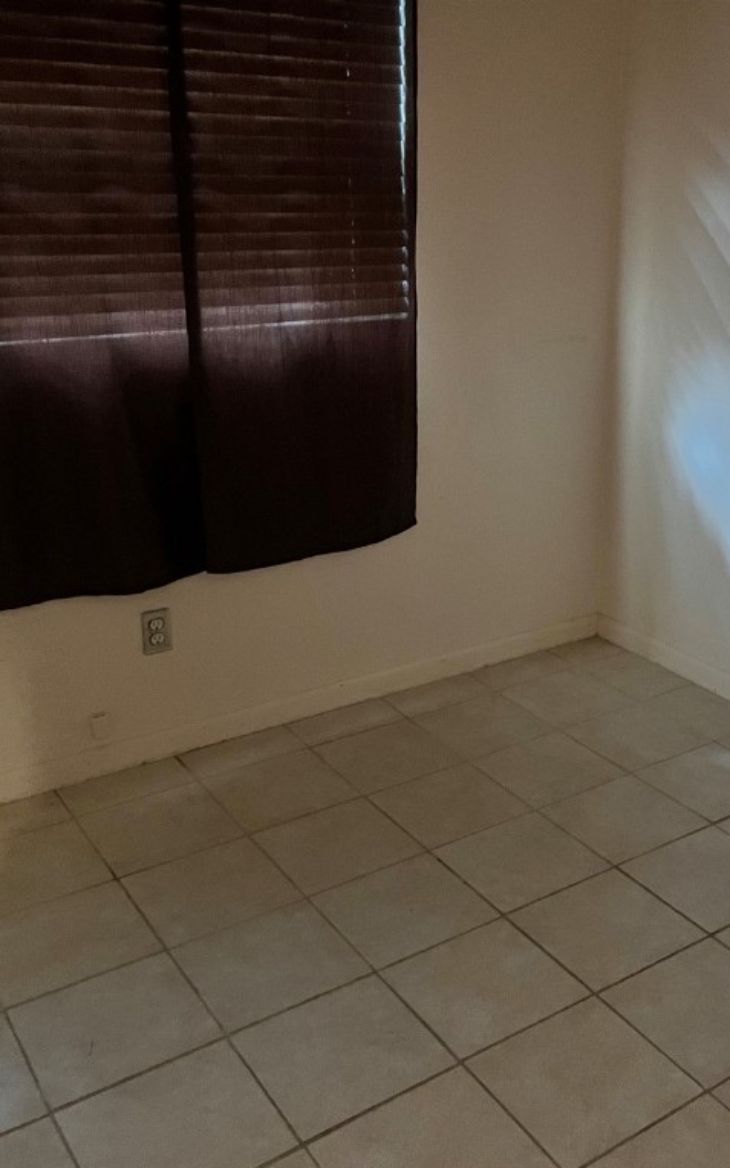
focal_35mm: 37
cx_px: 539
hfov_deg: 33.8
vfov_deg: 52.7
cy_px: 586
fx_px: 1178
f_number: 1.6
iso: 800
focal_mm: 5.1
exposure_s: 1/30
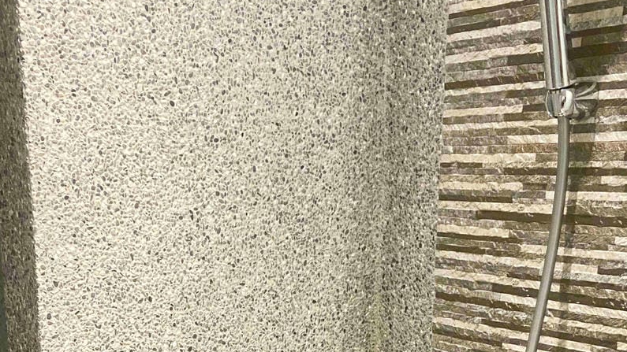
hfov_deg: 36.6
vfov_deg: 19.8
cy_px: 418
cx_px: 303
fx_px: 948
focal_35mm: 57
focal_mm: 4.25
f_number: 1.8
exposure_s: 1/60
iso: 400
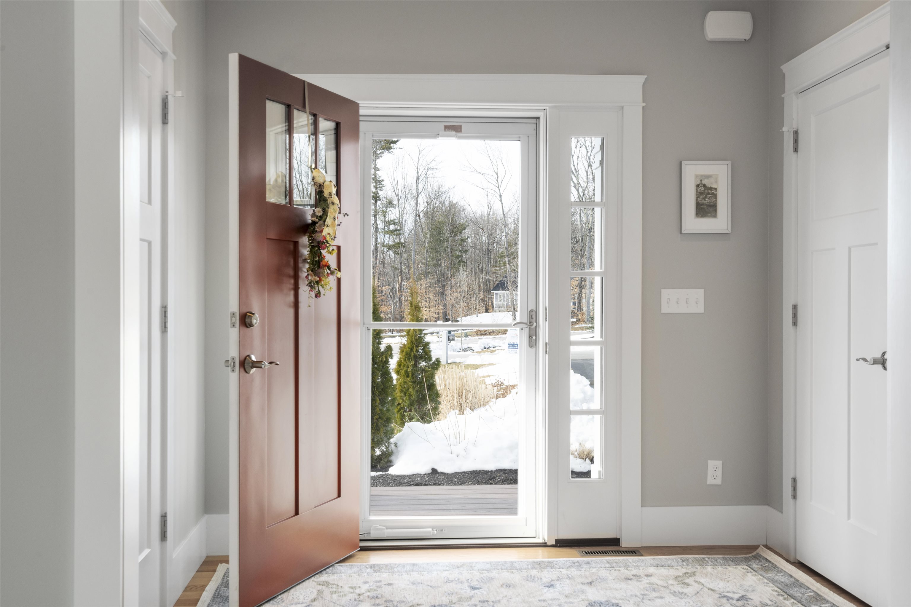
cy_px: 304
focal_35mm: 35
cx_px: 456
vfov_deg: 37.9
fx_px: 886
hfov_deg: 54.4
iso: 250
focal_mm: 35
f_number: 11
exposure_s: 1/8
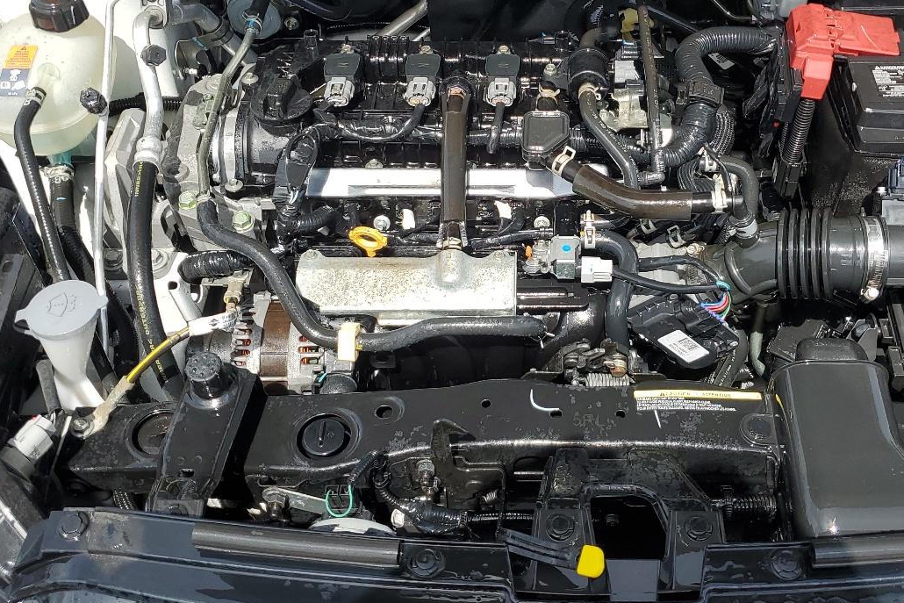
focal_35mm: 42
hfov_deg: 46.0
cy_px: 261
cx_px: 566
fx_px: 1055
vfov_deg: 31.9
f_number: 1.5
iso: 50
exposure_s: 1/1667
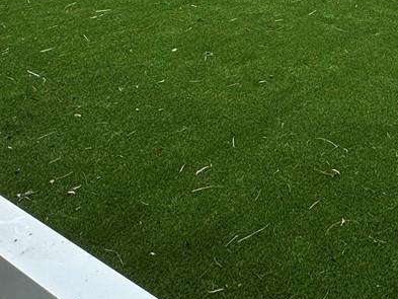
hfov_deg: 30.7
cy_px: -168
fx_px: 656
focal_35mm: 57
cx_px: 421
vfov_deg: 21.1
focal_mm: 2.22
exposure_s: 1/657
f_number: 2.2
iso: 50
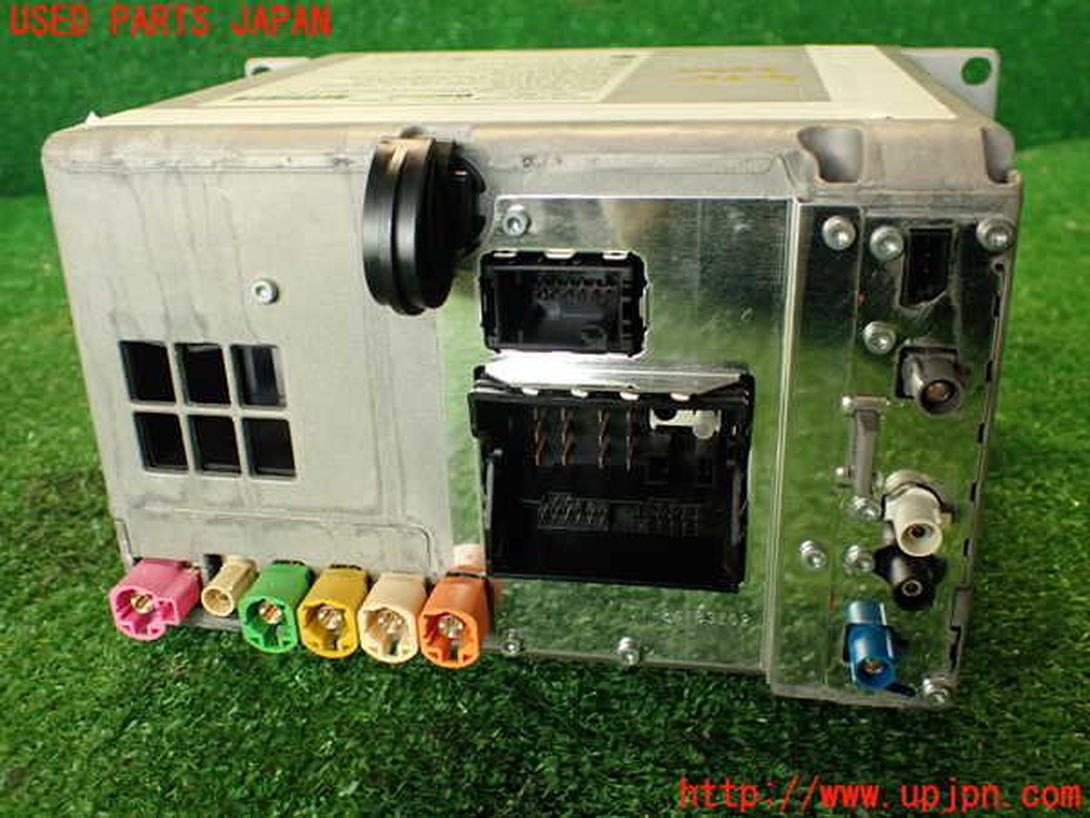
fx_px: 1008
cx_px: 545
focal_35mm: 32
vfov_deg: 44.2
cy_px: 409
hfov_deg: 56.8
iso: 250
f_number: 2.4
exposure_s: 1/30
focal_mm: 5.79
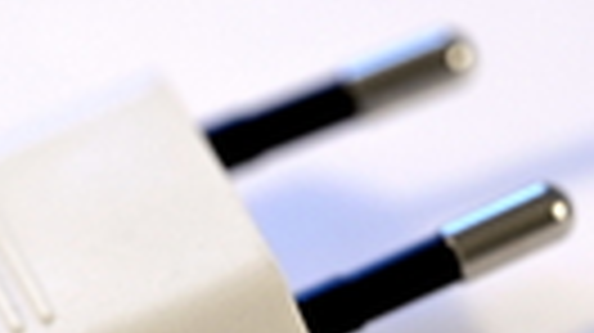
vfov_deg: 3.8
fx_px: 5052
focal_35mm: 321
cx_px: 171
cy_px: 531
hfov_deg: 6.7
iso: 800
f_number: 5
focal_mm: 105
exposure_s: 1/60
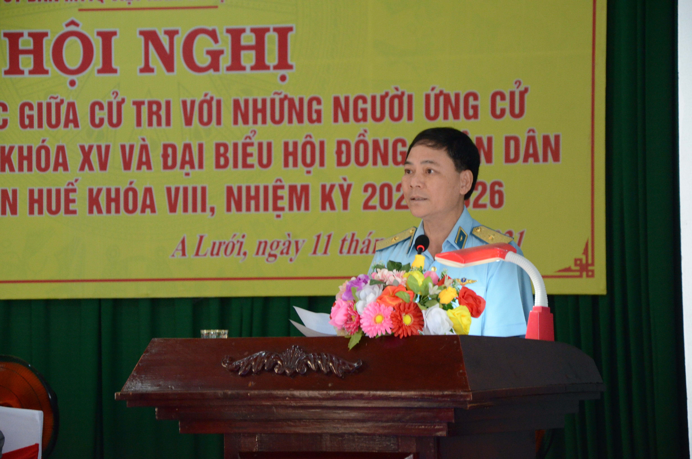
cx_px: 346
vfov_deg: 10.1
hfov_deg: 15.2
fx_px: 2590
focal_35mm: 135
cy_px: 230
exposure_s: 1/100
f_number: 5.6
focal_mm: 90
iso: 2500
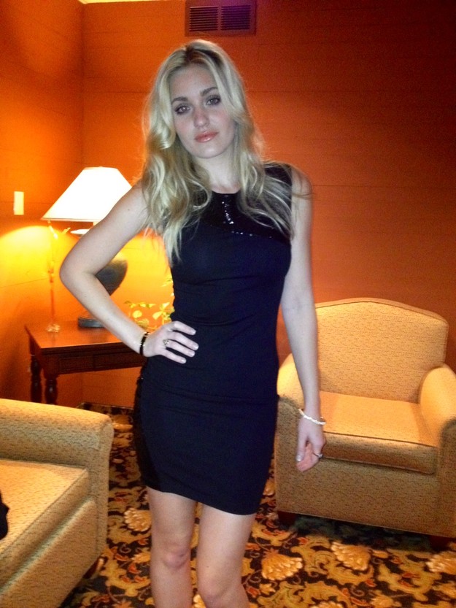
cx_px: 228
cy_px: 304
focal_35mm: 35
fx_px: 615
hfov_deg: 40.7
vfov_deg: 52.6
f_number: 2.4
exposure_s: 1/16
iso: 640
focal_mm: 4.28
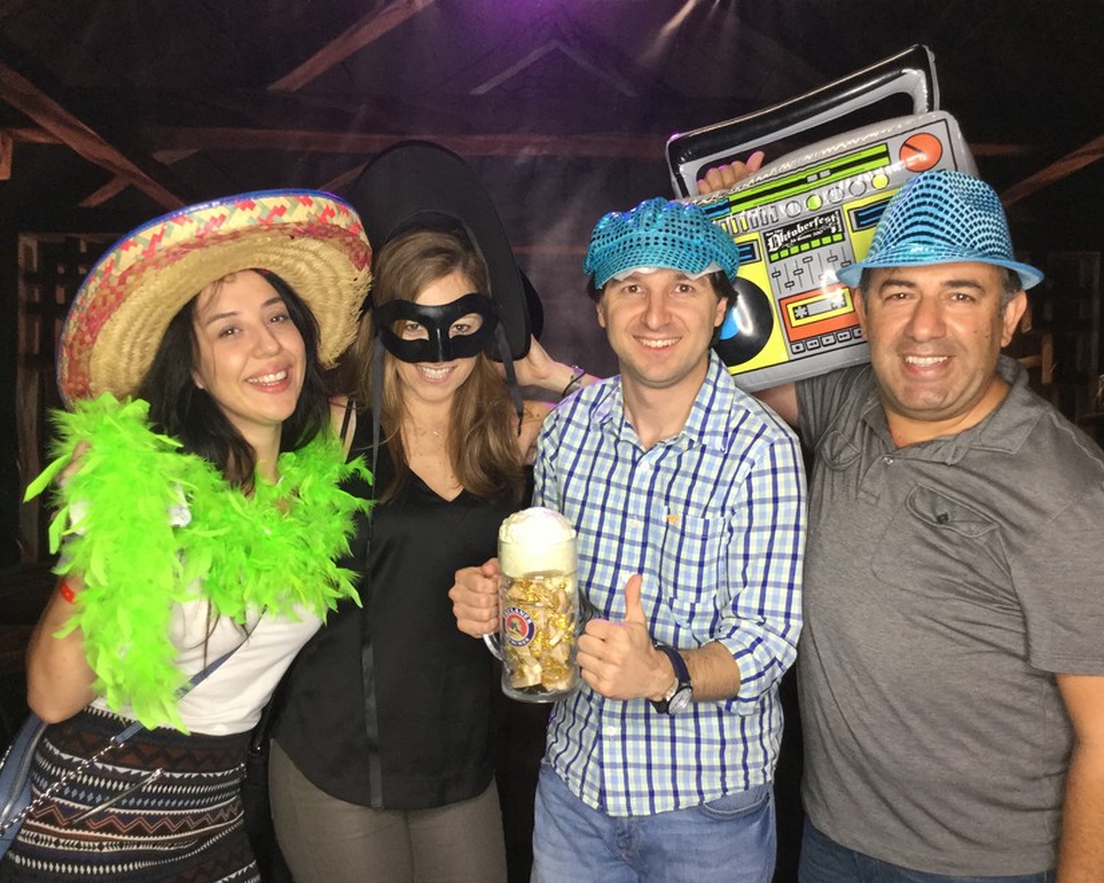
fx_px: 1078
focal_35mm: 33
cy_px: 450
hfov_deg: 54.2
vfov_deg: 44.5
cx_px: 533
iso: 80
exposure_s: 1/30
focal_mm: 3.3
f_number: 2.4
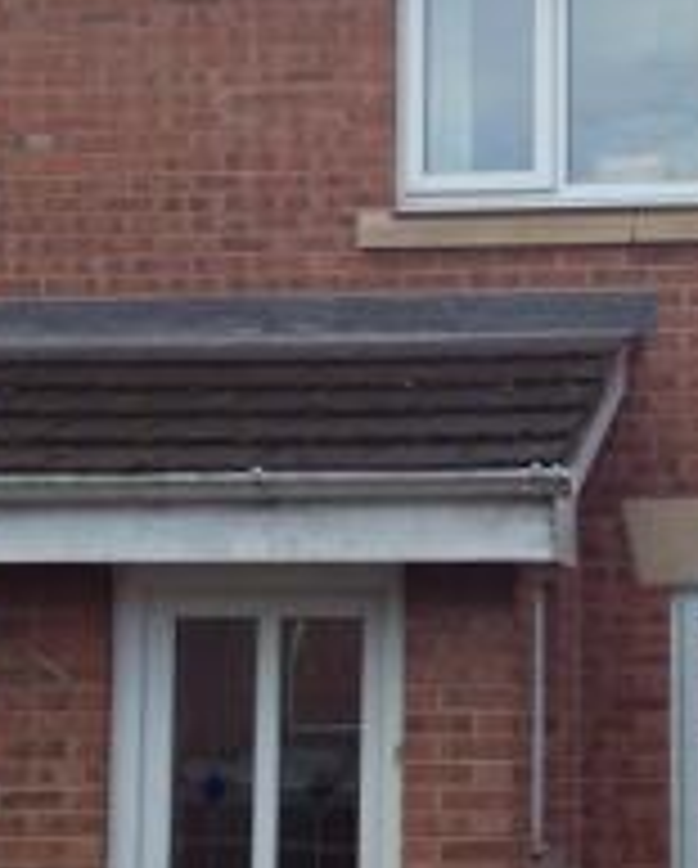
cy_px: 506
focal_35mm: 103
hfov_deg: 14.8
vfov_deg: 18.6
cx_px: 673
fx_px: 2653
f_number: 2.4
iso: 64
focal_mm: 4.28
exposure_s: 1/378
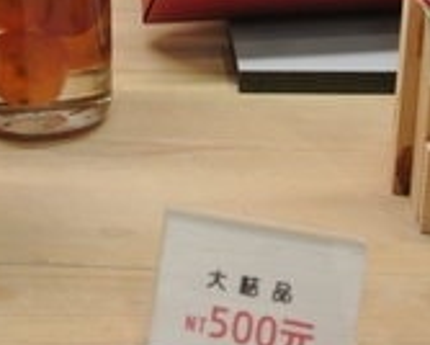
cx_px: 136
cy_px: 6
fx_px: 968
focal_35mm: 76
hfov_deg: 24.9
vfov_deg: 19.7
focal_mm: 10
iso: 560
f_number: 3.5
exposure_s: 1/60
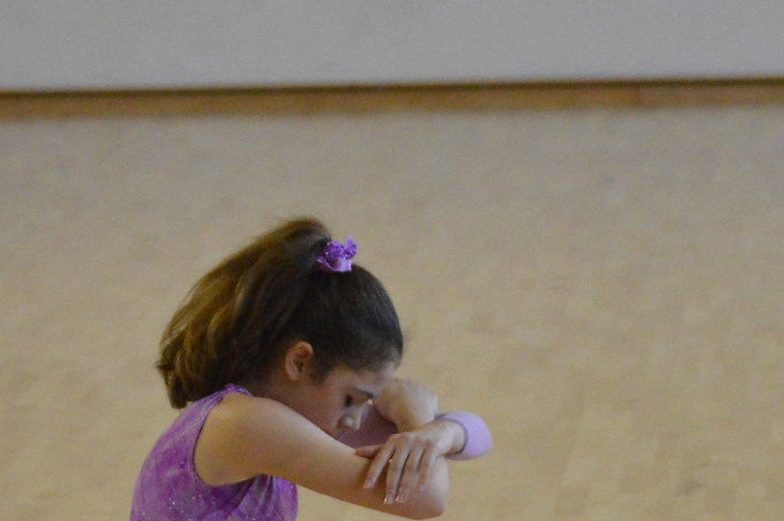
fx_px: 11289
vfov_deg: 2.6
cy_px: 493
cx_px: 285
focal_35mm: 519
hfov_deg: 4.0
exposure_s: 1/500
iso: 2500
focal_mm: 100
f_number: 4.5
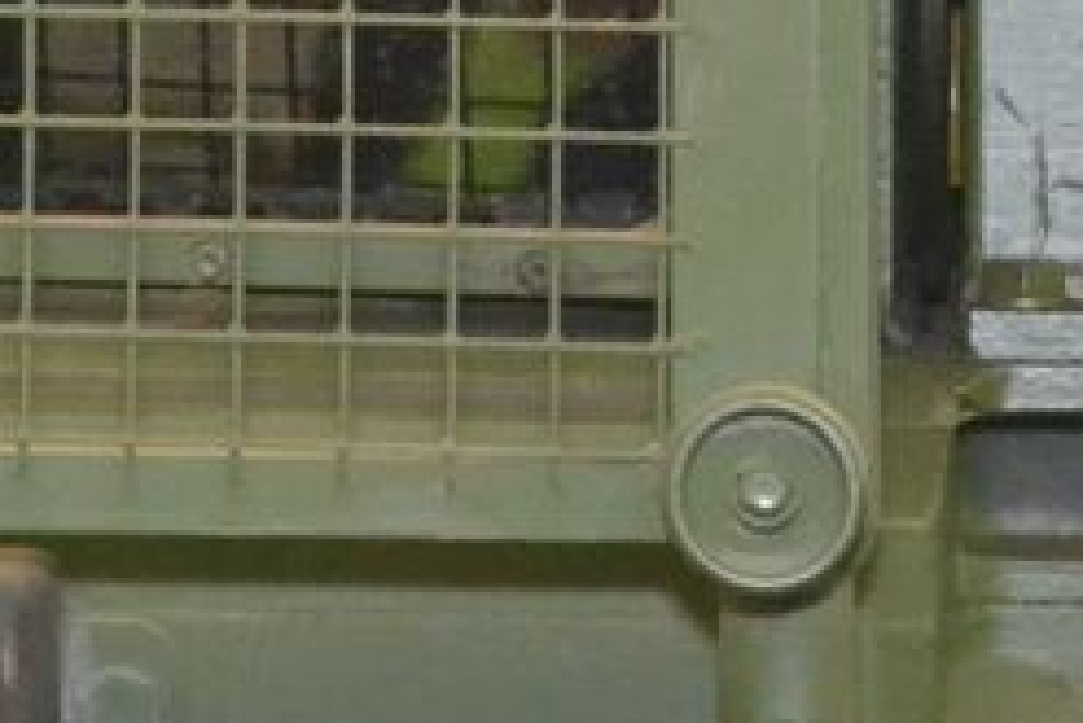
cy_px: -953
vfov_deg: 4.3
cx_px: 35
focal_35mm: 311
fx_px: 9361
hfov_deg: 6.6
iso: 3200
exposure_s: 1/60
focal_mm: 40
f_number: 5.3
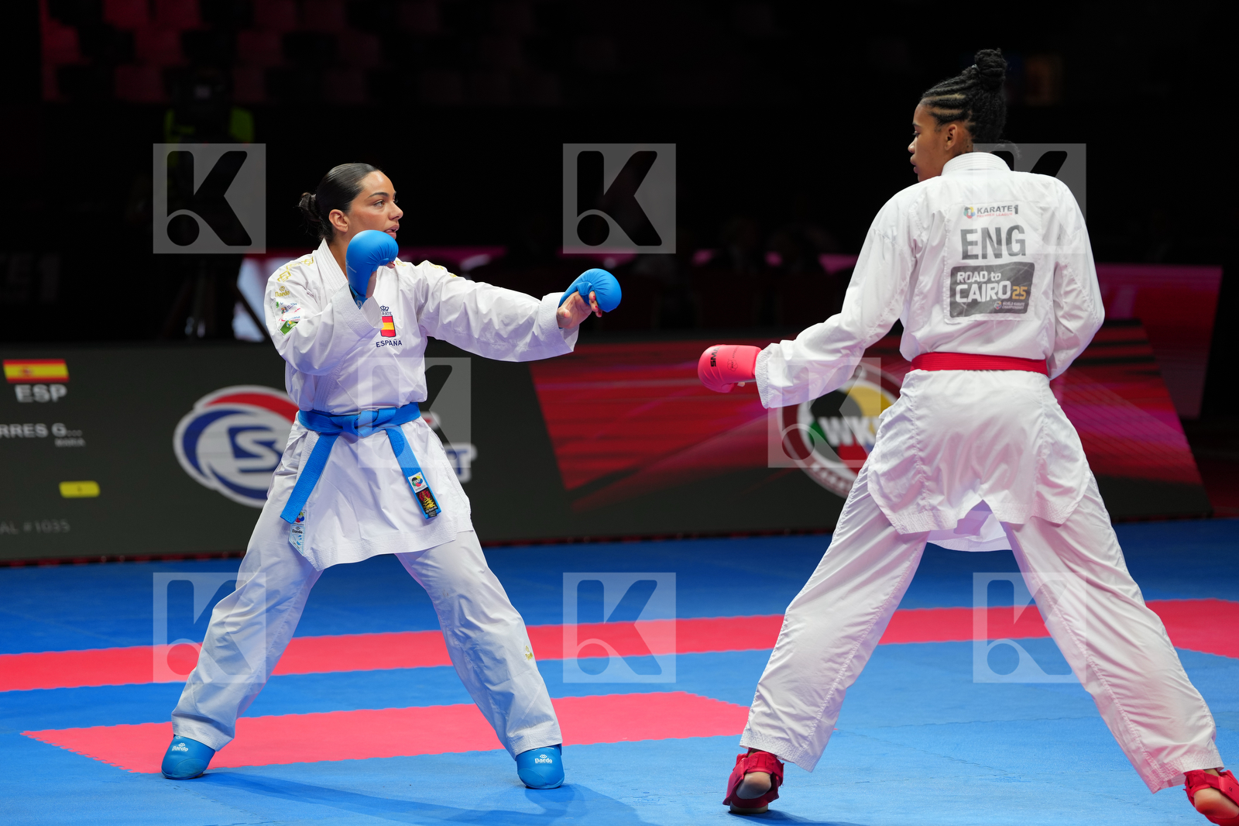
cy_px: 413
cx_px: 620
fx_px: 4645
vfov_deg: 10.2
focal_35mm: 135
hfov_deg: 15.2
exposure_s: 1/1000
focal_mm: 135
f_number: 2.8
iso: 500
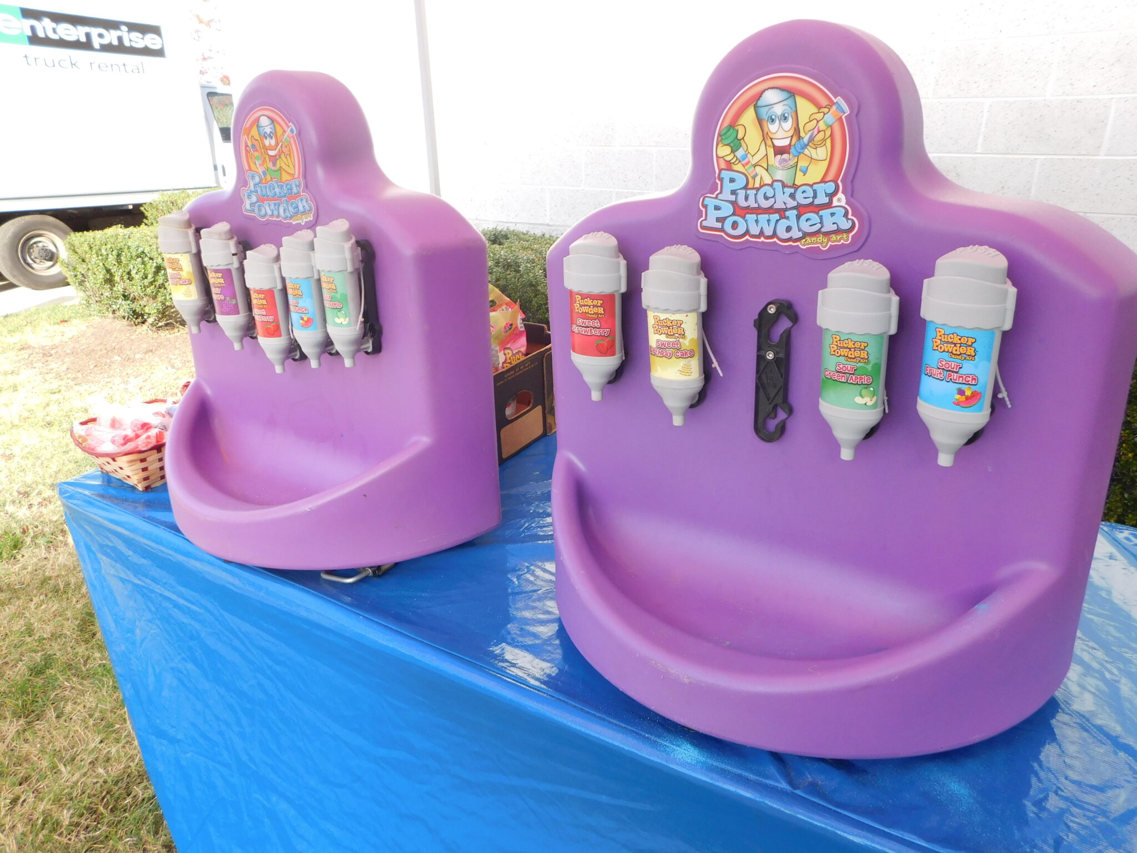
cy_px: 426
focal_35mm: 24
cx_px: 568
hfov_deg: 71.6
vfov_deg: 56.8
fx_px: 788
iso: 125
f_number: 3
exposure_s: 1/250
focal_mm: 4.1
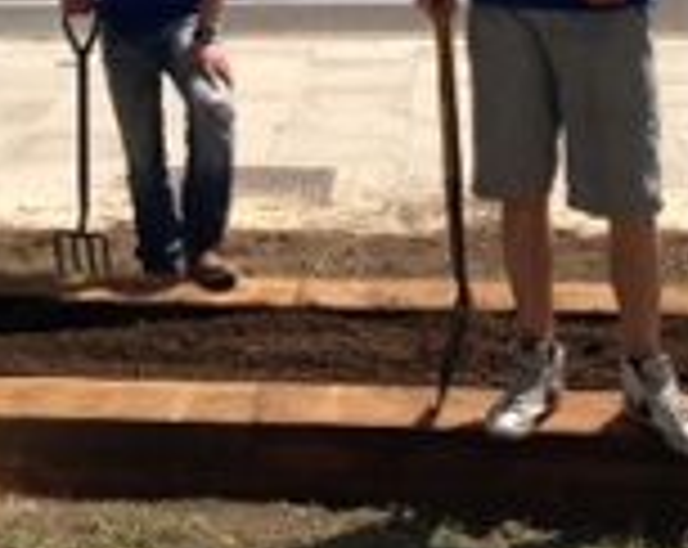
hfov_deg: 19.7
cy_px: -56
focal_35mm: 97
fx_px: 1973
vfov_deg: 15.4
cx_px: 220
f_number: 2.4
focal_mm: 4.12
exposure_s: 1/1506
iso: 50
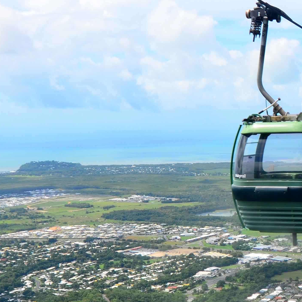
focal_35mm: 62
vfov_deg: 27.5
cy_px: 205
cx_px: 393
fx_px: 612
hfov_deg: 24.2
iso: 160
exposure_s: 1/320
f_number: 8
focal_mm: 14
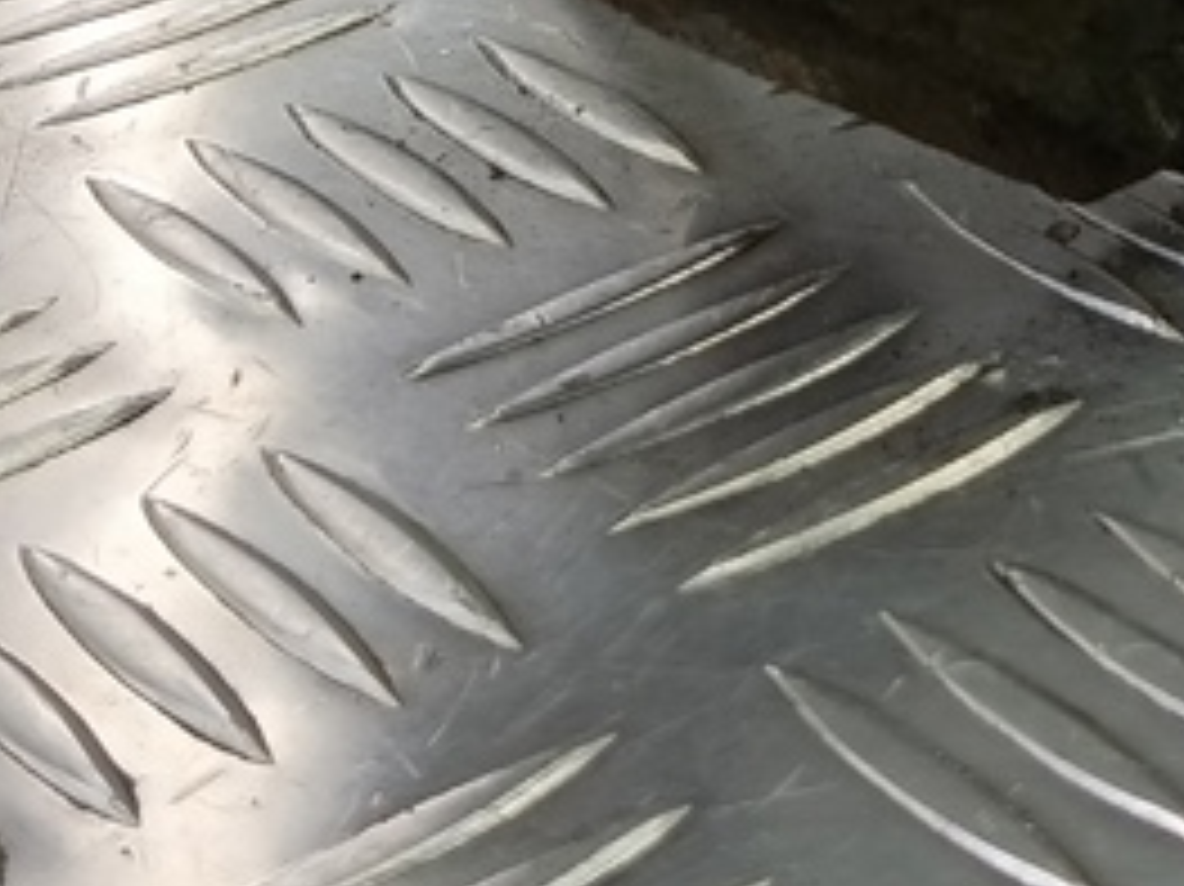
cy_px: -616
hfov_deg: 18.3
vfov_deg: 13.0
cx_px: 1179
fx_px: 3590
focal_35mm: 105
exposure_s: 1/50
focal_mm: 4.11
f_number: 1.6
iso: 116
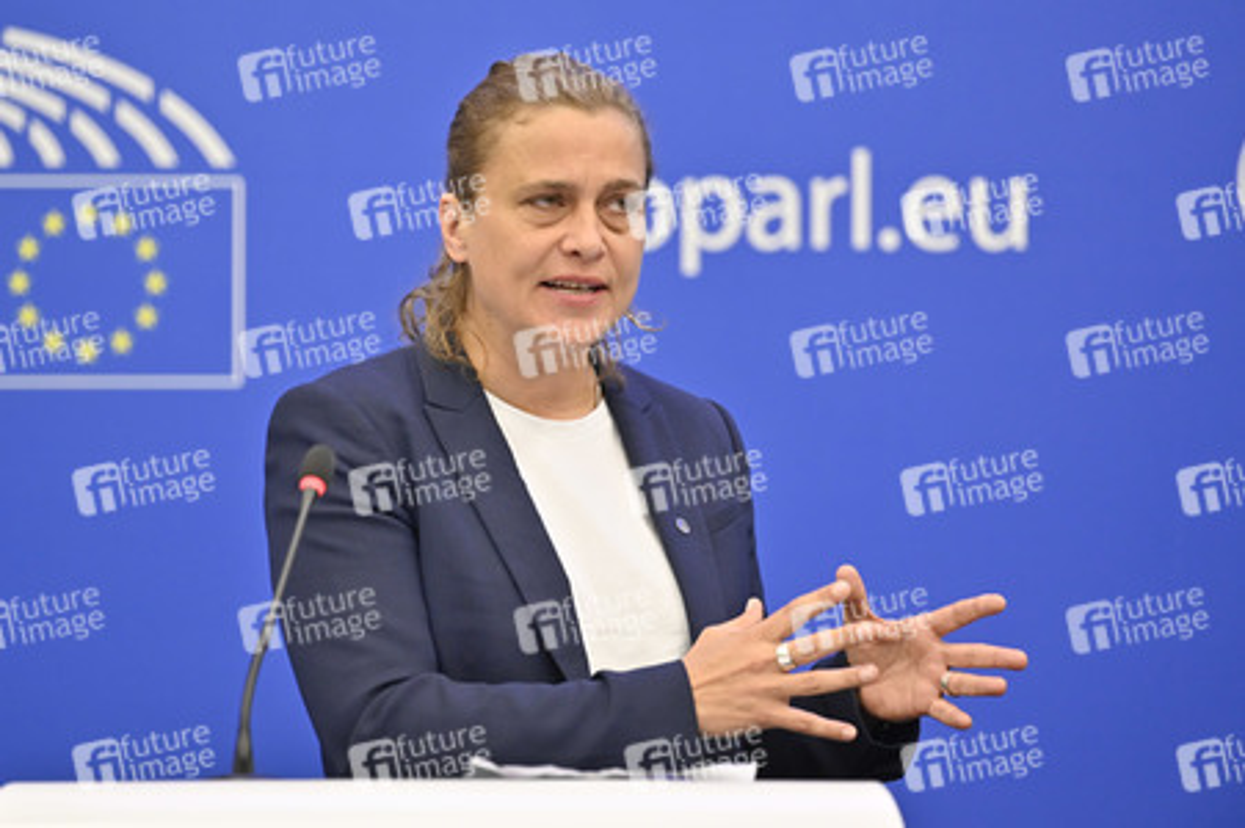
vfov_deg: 8.6
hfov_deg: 12.8
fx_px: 5529
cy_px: 414
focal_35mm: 160
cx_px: 622
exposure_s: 1/320
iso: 2000
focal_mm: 160
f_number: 2.8
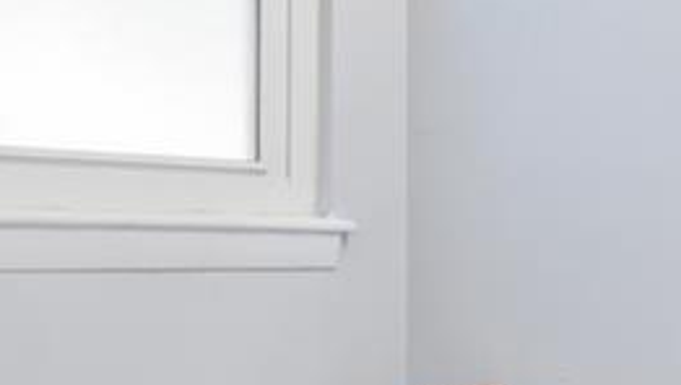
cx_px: 351
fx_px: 886
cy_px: 251
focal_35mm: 49
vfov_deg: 24.4
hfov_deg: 42.1
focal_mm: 12
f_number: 9
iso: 250
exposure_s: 1/160
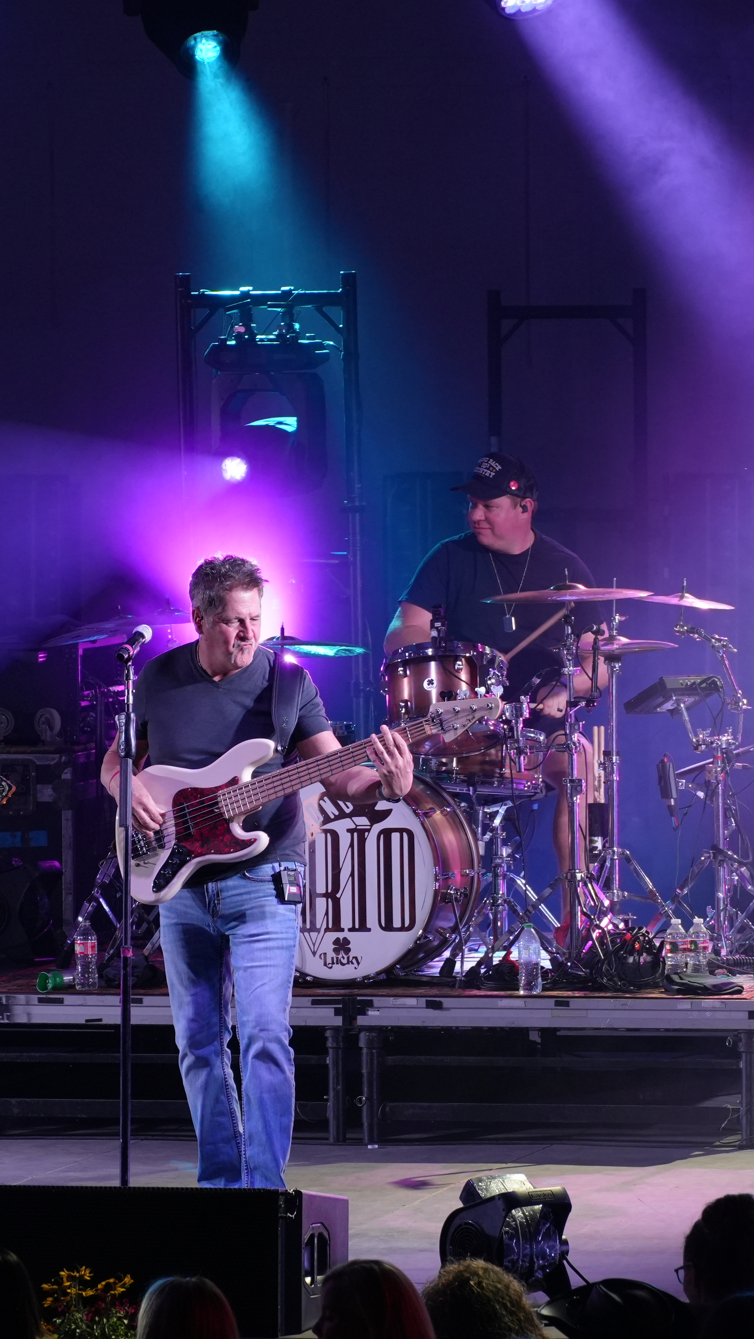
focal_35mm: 283
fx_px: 10056
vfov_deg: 7.6
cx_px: 310
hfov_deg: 4.3
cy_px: 669
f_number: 5.6
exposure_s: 1/200
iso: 800
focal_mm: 120
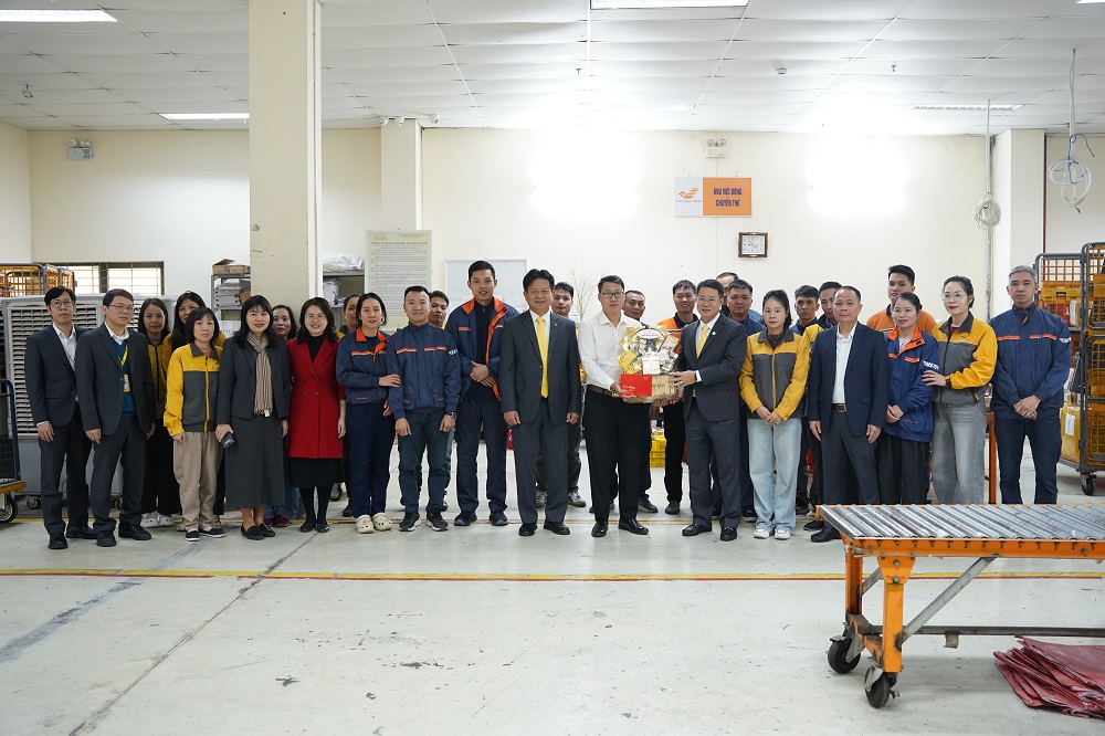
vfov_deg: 40.9
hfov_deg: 58.4
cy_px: 368
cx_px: 552
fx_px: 988
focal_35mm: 32
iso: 2000
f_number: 4
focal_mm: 32.2
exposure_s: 1/50
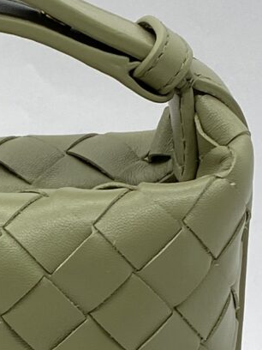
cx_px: -231
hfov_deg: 8.7
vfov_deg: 11.8
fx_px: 1645
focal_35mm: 163
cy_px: 439
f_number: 1.8
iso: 32
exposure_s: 1/100
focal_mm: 4.25
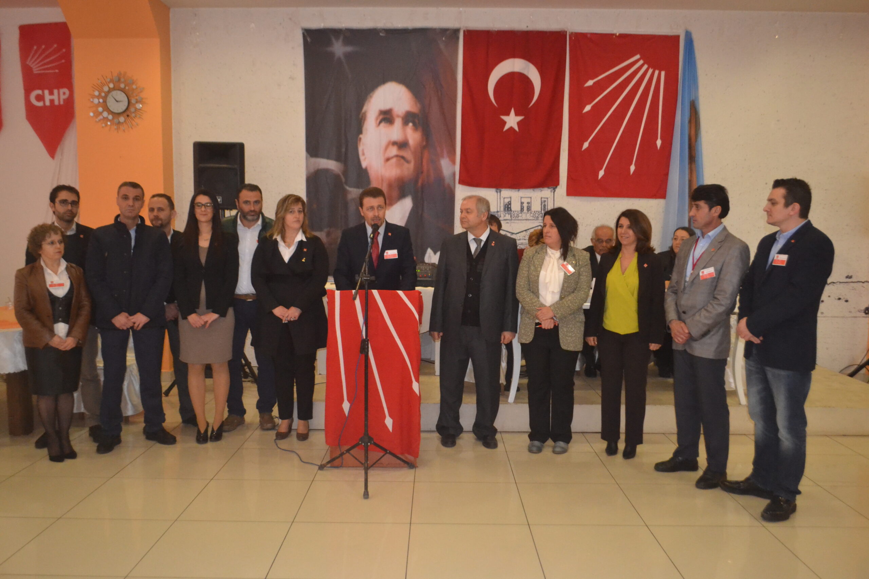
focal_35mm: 30
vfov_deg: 43.6
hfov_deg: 61.9
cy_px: 290
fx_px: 724
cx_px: 434
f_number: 3.8
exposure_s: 1/60
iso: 3200
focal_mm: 20
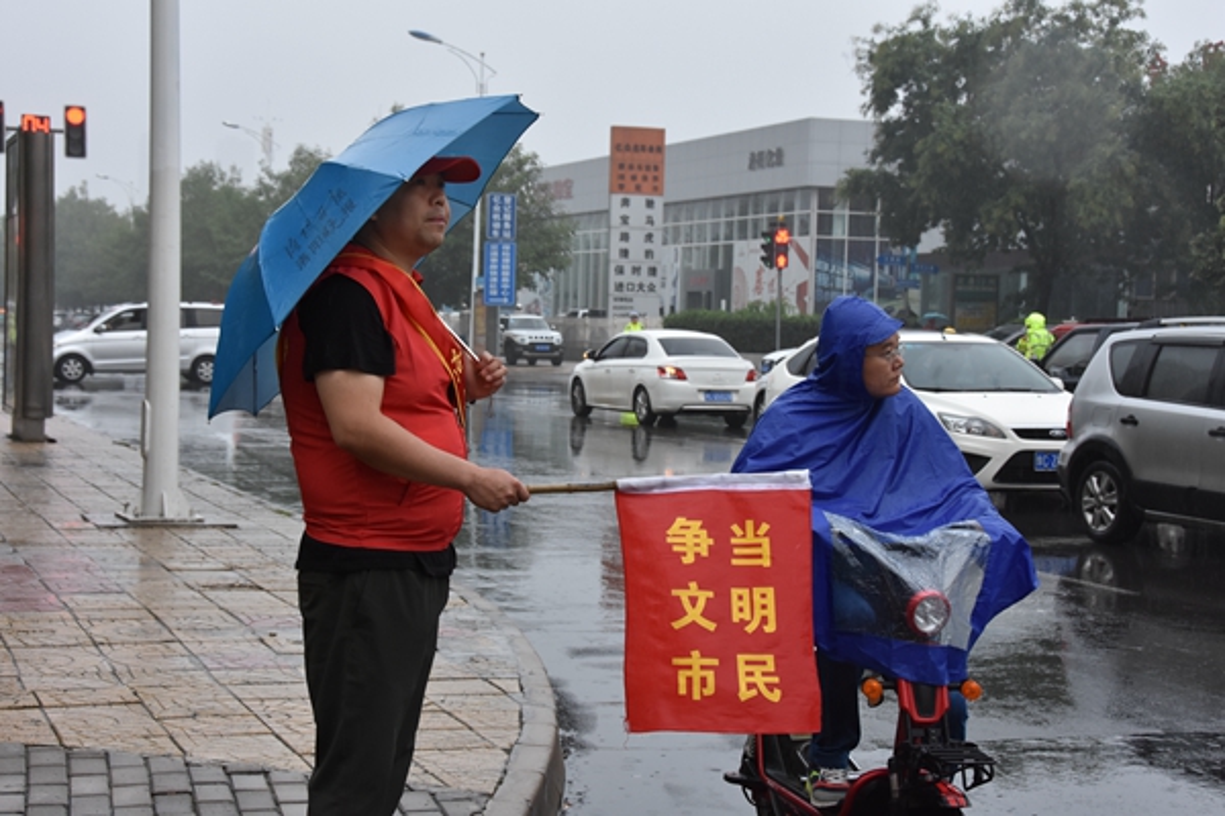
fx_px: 2144
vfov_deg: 21.6
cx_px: 612
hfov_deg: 31.9
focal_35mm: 63
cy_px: 408
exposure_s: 1/200
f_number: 7.1
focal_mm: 42
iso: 800
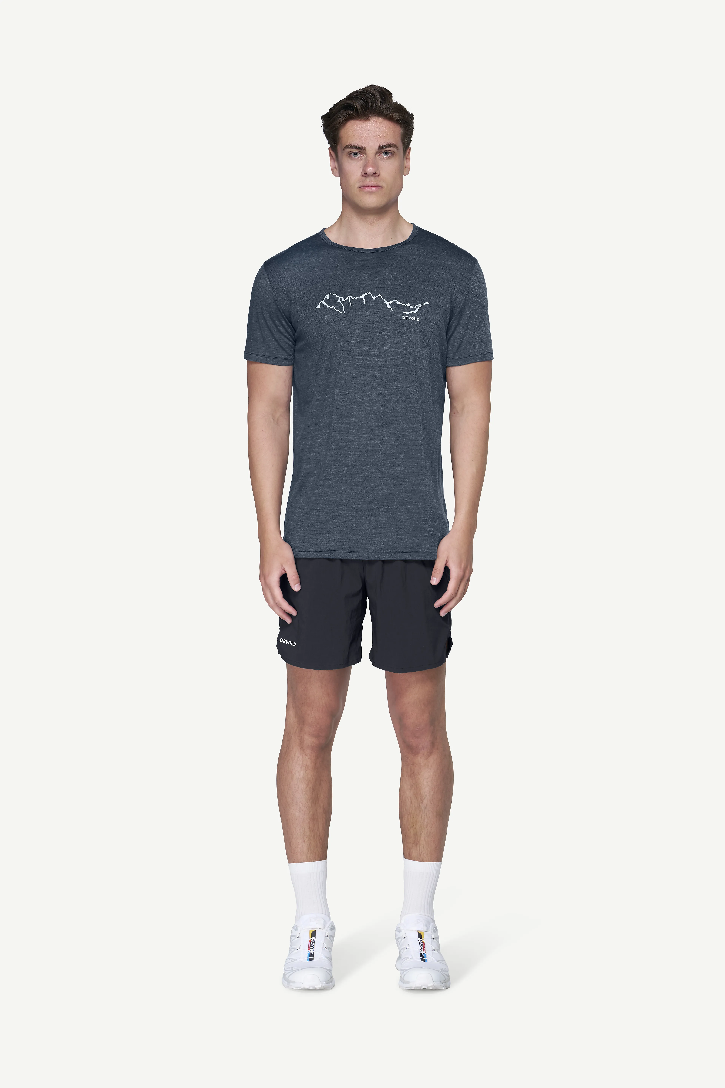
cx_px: 362
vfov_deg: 28.8
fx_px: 2114
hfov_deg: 19.5
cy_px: 544
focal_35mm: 70
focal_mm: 70
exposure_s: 1/50
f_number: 5.6
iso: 100
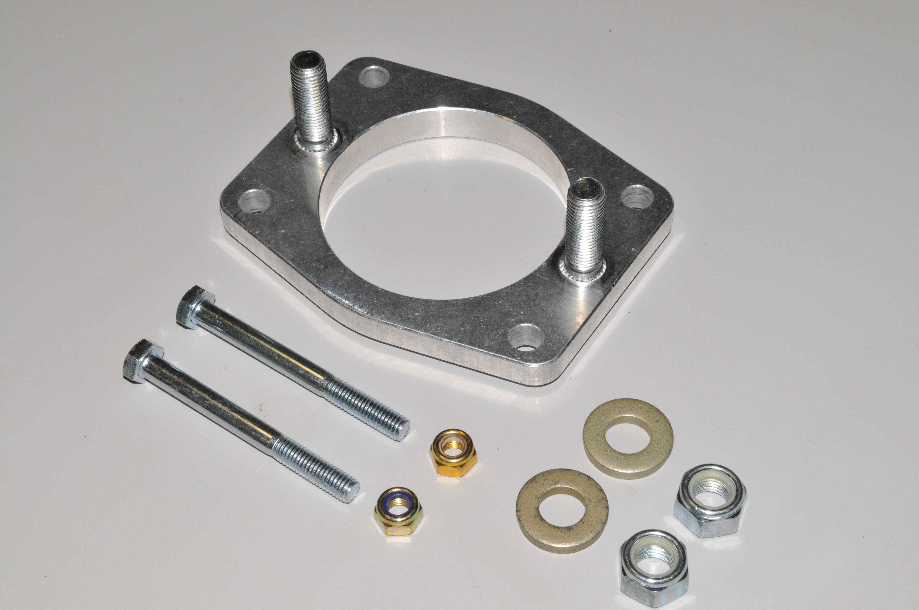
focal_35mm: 75
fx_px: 1912
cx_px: 460
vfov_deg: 18.1
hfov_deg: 27.0
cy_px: 305
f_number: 20
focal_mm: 50
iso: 320
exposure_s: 1/60
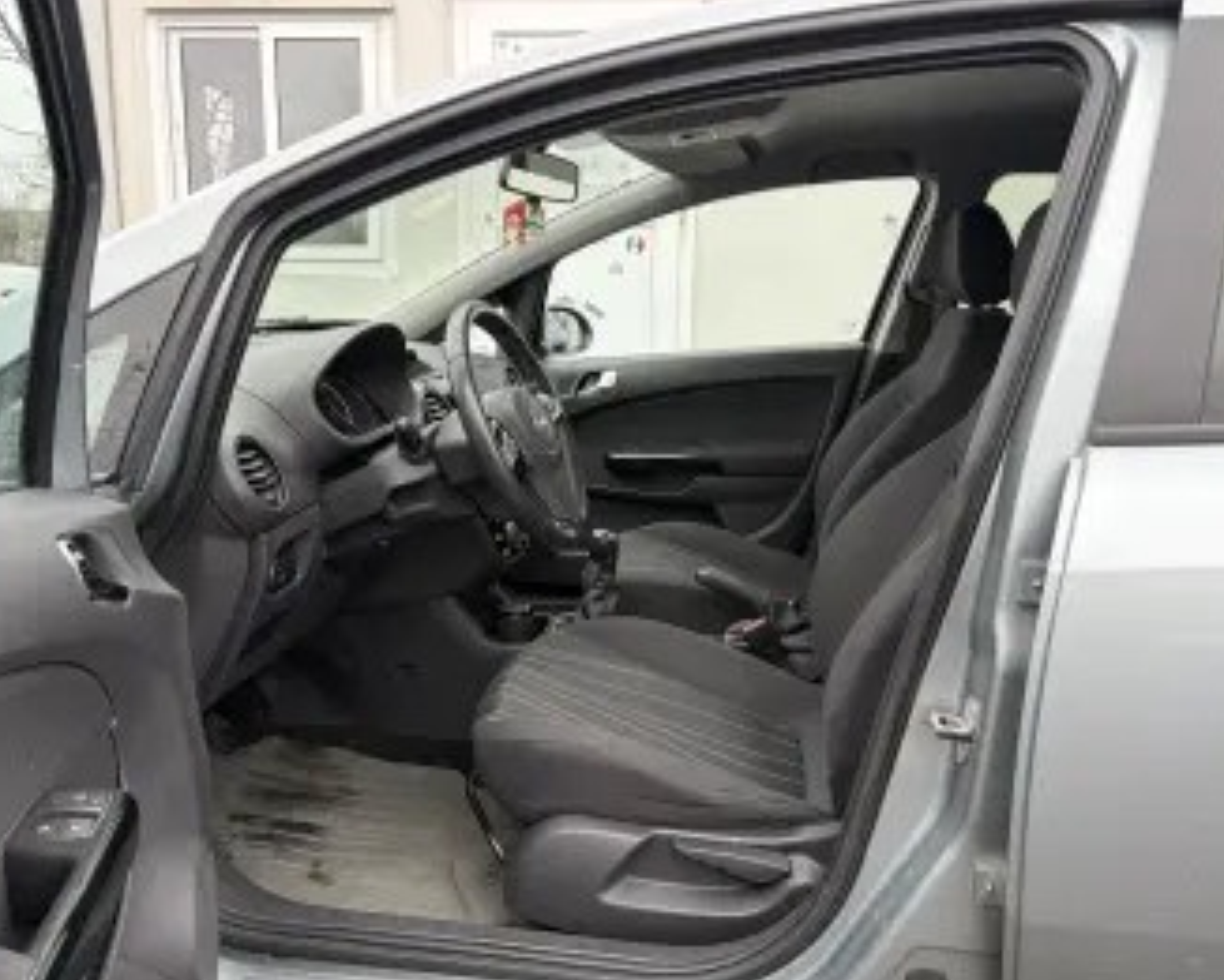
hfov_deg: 62.2
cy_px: 496
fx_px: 1015
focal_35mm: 28
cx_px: 623
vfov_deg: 51.6
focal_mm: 5.96
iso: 50
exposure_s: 1/161
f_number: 1.6
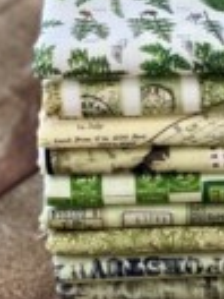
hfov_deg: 9.4
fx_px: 1355
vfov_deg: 12.5
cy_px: 260
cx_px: 242
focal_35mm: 157
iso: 160
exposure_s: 1/100
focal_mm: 6
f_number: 2
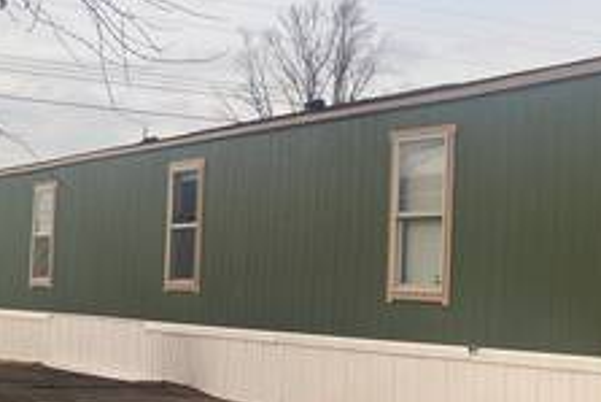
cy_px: 297
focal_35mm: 62
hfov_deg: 30.8
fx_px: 1036
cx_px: 550
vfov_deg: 21.8
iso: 40
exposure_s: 1/279
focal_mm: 5.1
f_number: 1.6
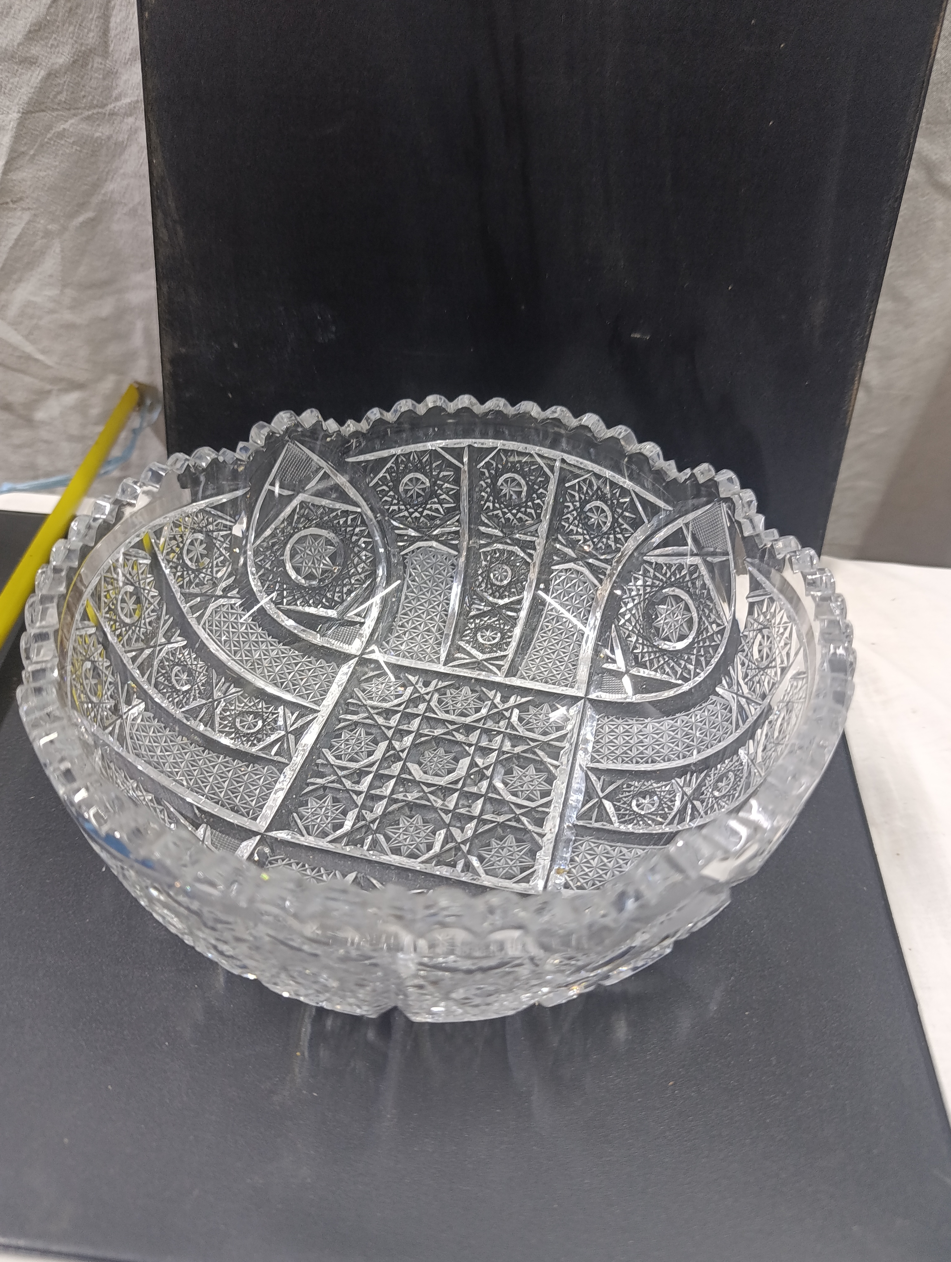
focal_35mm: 24
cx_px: 476
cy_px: 631
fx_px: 877
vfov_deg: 71.5
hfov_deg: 56.9
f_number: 1.65
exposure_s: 1/25
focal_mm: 6.11
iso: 1309
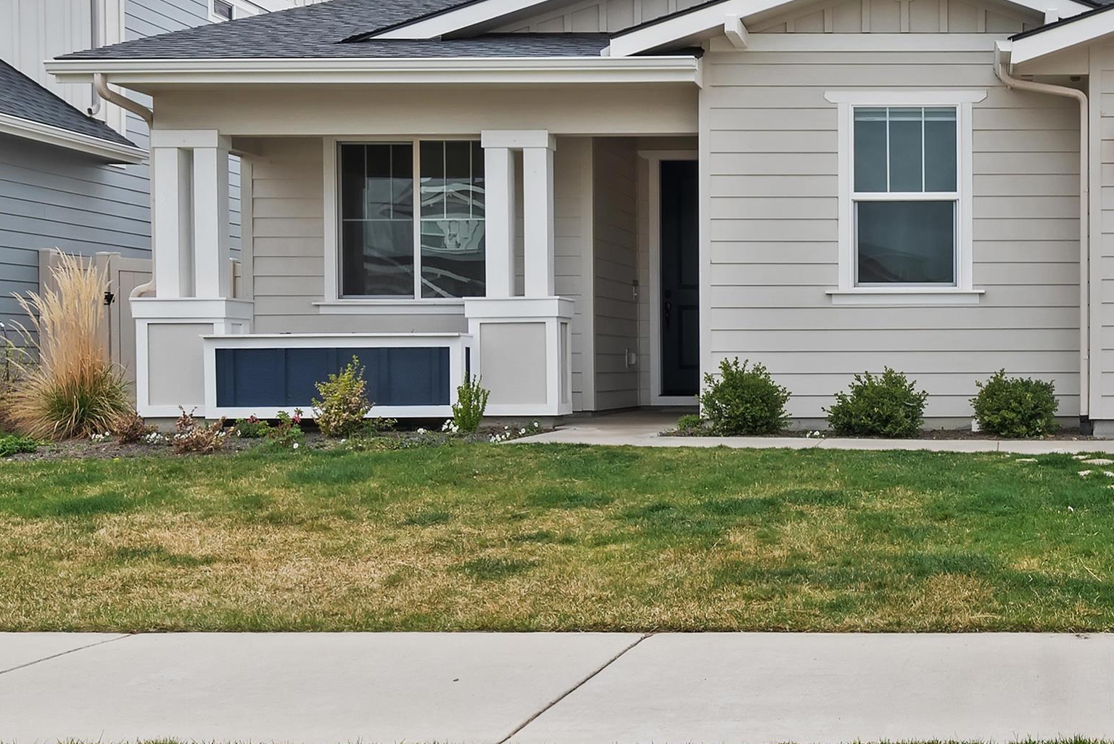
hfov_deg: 52.1
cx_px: 1060
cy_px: 100
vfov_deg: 40.9
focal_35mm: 30
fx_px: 929
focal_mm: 15
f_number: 8
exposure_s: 1/80
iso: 320
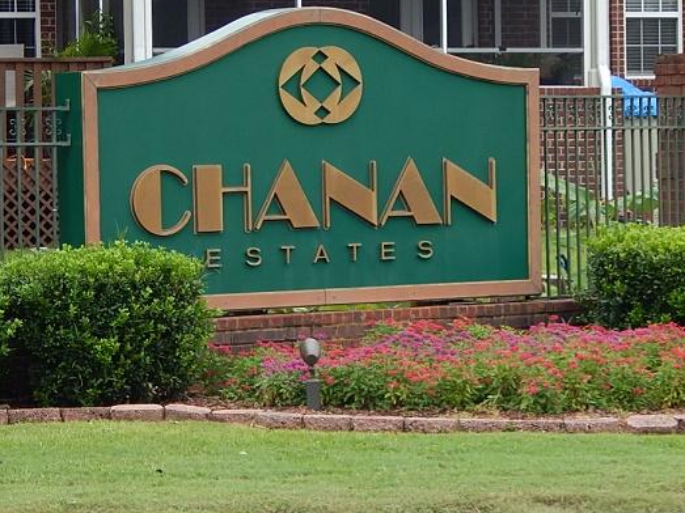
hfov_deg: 10.4
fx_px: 3779
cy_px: 378
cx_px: 313
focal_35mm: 191
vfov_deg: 7.8
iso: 125
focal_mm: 18.7
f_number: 4.5
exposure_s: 1/160
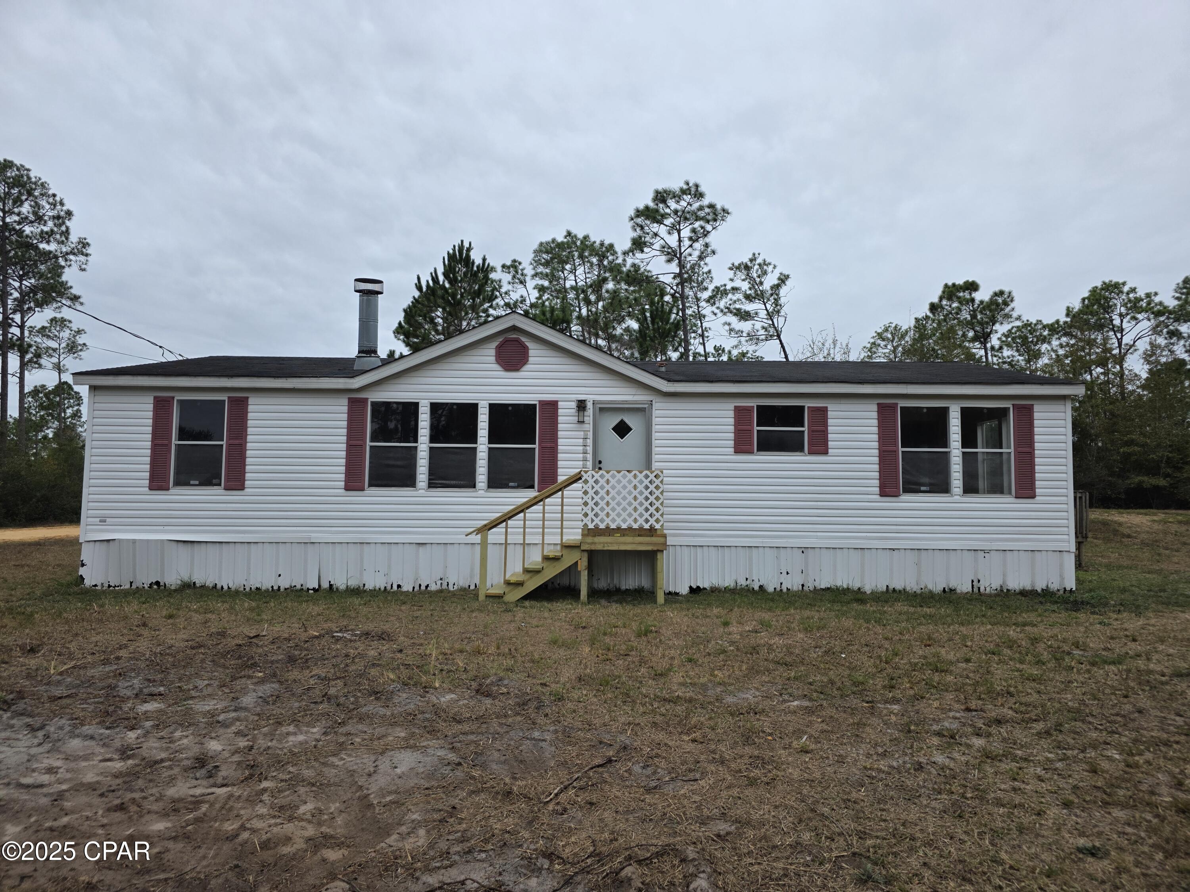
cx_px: 595
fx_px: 791
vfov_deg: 58.9
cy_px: 446
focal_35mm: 23
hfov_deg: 73.9
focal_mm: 6.3
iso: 80
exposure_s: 1/3891
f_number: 1.7
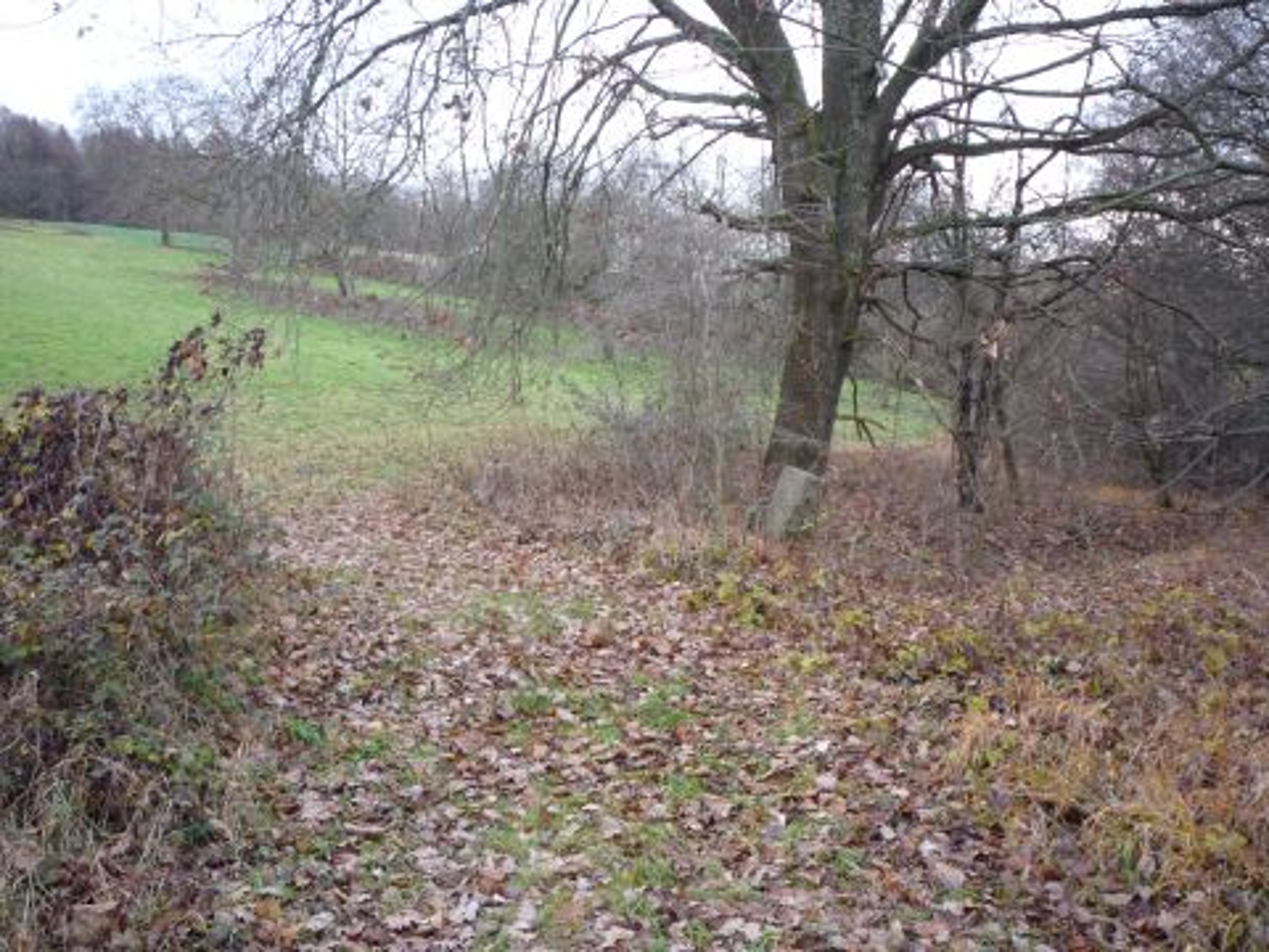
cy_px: 476
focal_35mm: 32
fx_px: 1173
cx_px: 634
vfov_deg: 44.2
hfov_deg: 56.8
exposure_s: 1/50
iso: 100
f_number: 3.3
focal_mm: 5.2
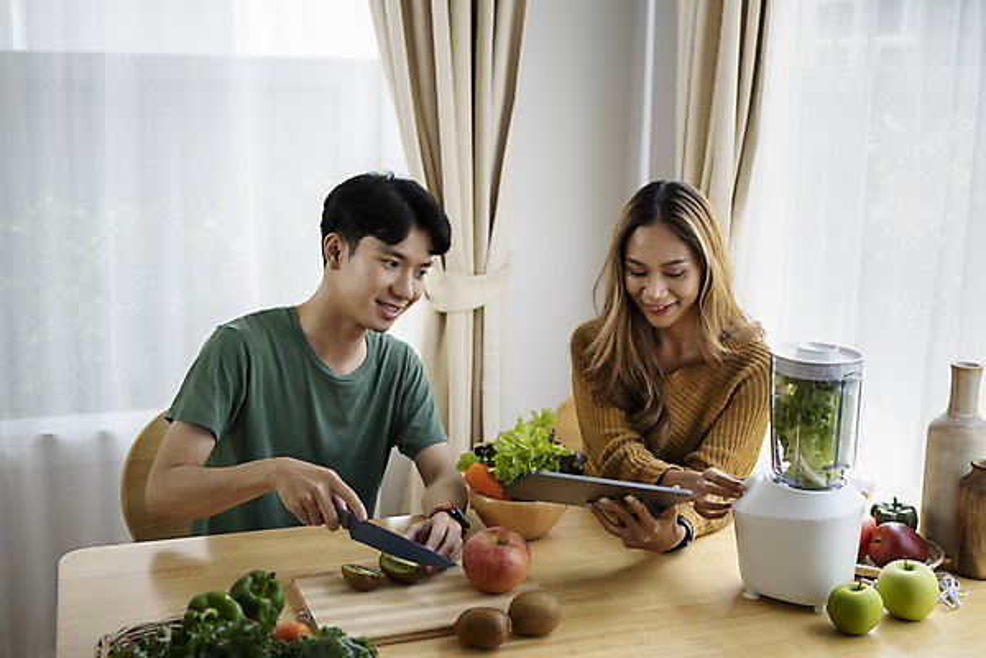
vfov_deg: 29.9
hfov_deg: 43.6
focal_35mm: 45
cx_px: 493
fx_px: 1232
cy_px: 329
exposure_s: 1/320
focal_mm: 45
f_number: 2.8
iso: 640
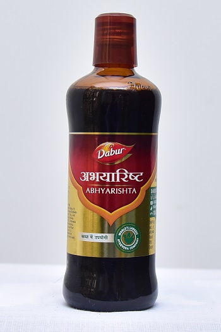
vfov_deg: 50.7
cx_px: 110
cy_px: 166
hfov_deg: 35.0
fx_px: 350
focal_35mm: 38
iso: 1250
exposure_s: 1/100
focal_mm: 38
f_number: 4
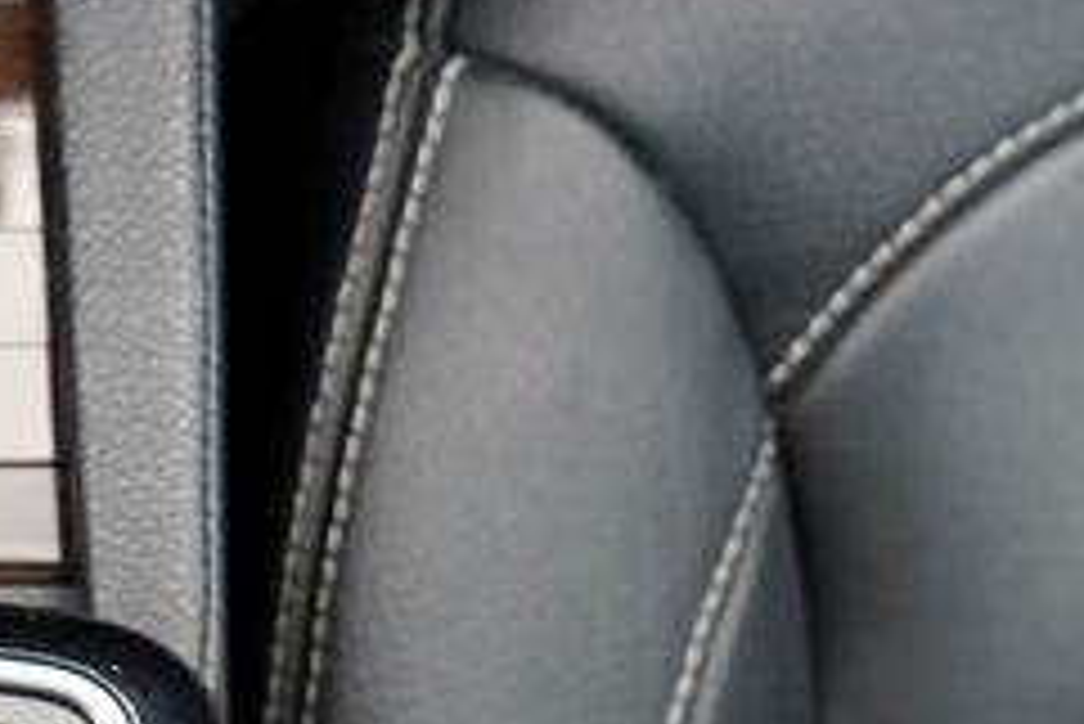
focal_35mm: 102
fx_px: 3073
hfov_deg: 17.3
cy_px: 1077
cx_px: -706
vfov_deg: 12.8
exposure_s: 1/60
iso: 160
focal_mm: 24
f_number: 4
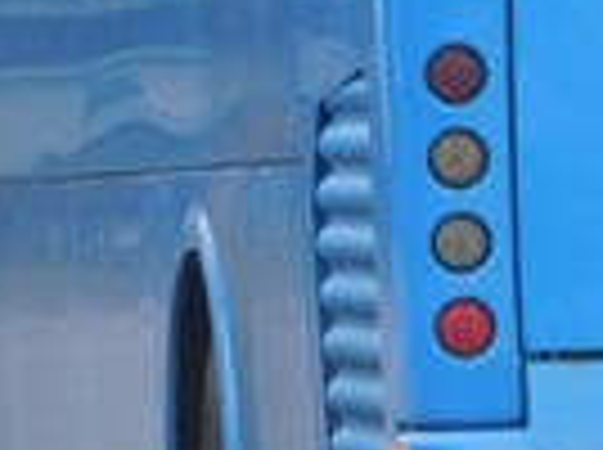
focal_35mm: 1212
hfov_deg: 1.6
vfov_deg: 1.2
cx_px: 1192
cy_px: -488
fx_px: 21075
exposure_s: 1/250
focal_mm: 32.1
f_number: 5.3
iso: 360
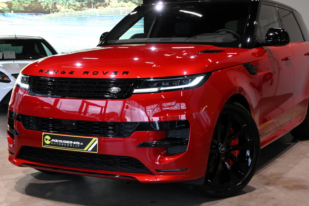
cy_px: 100
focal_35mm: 59
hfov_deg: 33.9
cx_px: 159
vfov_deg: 23.0
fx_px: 506
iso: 1000
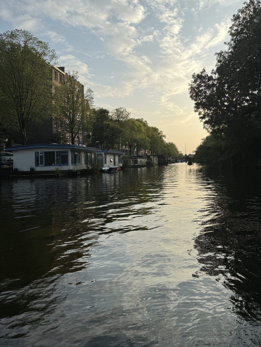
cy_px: 150
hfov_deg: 46.4
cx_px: 162
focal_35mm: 30
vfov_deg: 59.7
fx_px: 302
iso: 80
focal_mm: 6.86
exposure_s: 1/3802
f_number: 1.78
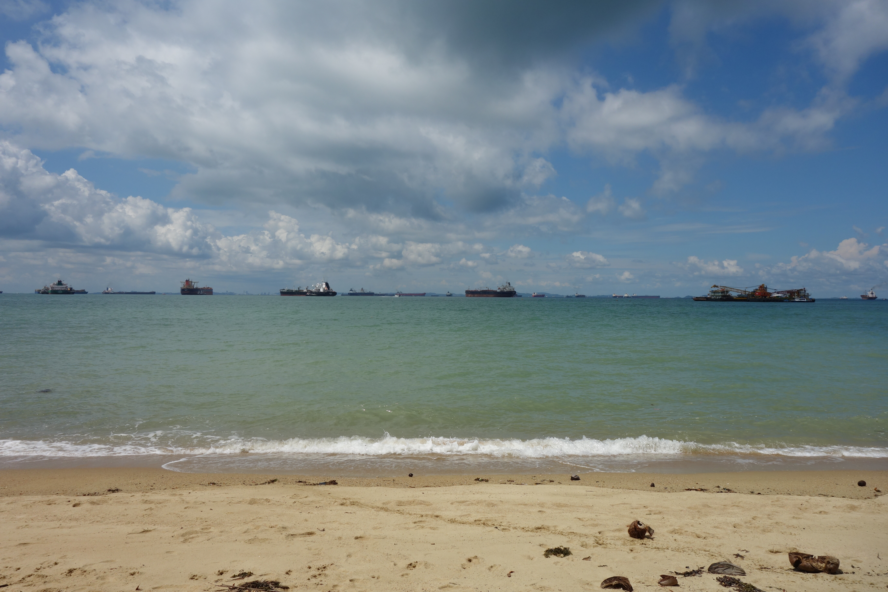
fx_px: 691
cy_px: 296
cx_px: 444
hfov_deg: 65.5
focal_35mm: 28
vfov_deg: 46.4
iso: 125
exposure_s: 1/800
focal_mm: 10.4
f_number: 7.1
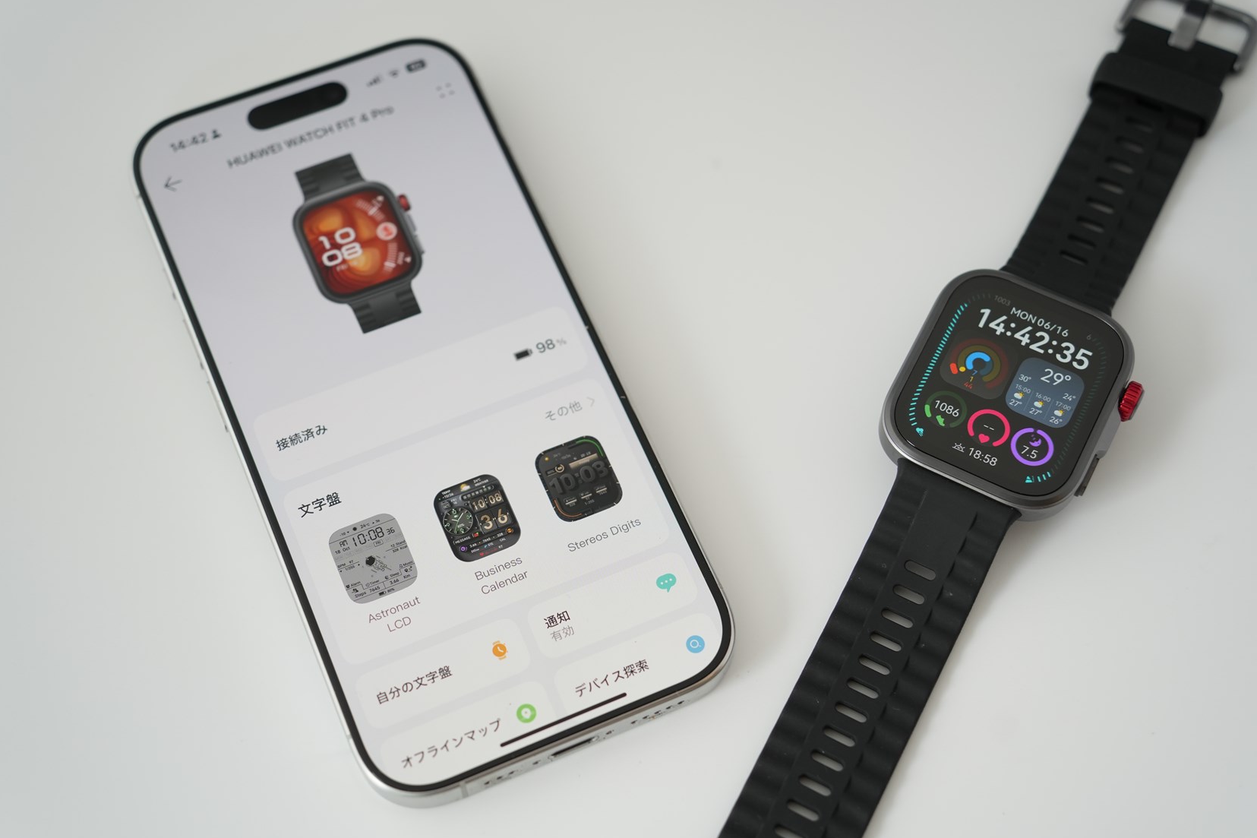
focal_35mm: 58
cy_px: 435
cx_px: 631
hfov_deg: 34.5
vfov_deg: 23.4
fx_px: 2025
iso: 400
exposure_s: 1/60
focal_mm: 50
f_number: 4
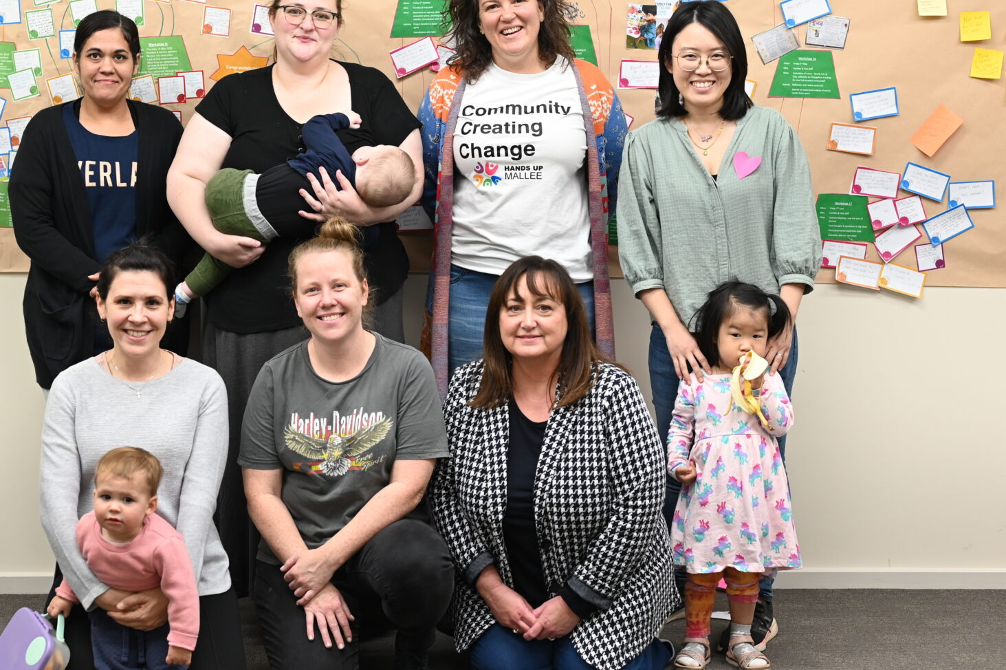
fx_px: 1955
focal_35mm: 70
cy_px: 344
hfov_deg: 28.8
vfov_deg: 19.4
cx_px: 385
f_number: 2.8
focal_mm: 50
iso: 900
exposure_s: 1/125
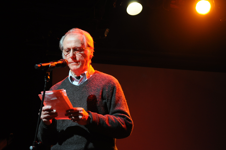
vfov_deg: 16.5
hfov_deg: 24.6
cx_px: 113
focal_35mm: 82
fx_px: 517
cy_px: 75
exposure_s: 1/13
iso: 800
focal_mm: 55
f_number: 5.6
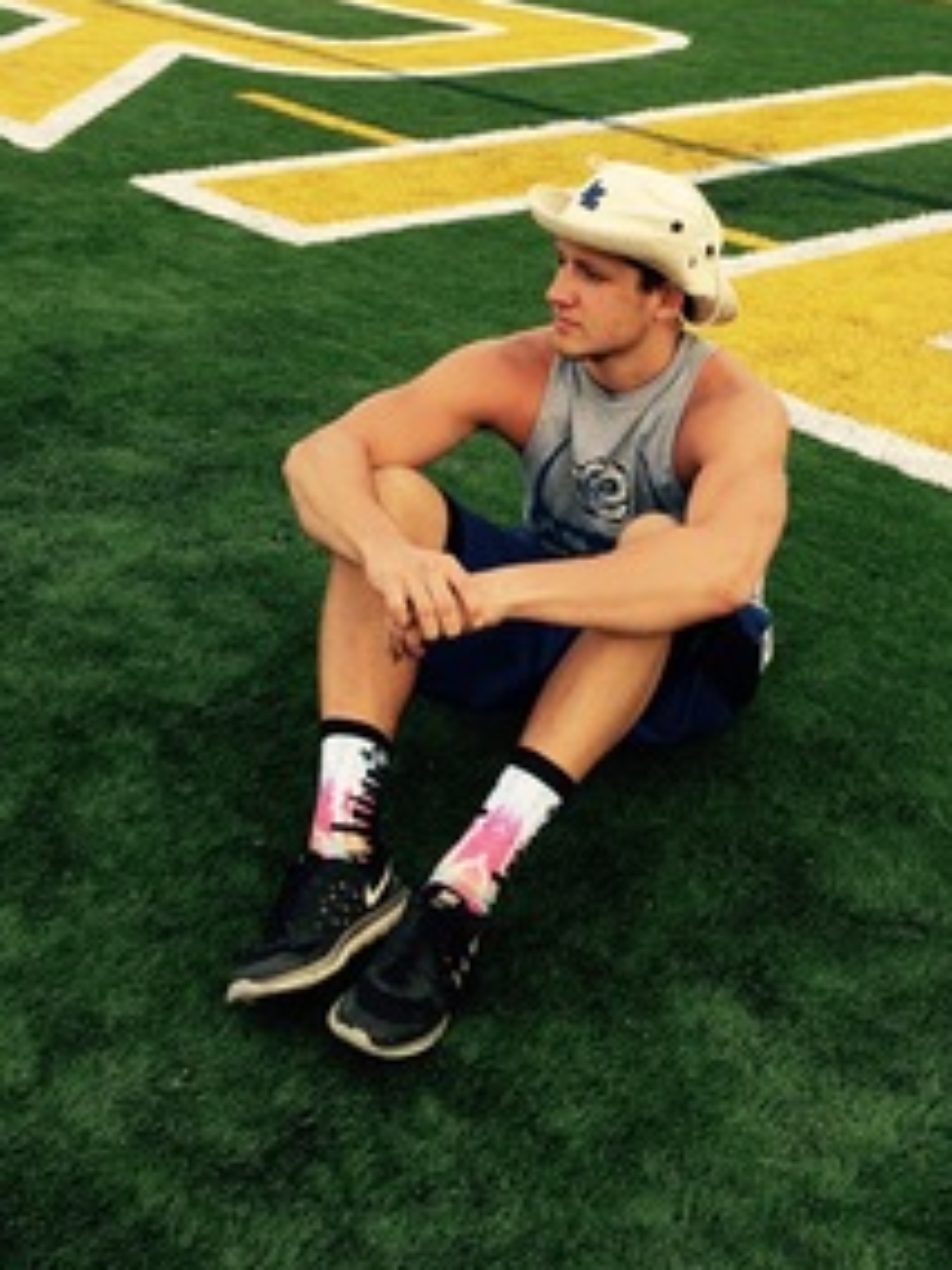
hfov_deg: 29.5
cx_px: 630
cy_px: 465
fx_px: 1797
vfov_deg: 38.6
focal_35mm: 49
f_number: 2.2
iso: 32
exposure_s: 1/578
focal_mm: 4.15
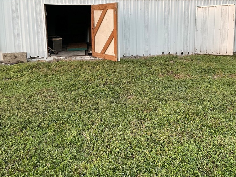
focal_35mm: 39
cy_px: 77
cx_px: 126
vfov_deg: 36.8
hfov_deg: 47.8
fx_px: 266
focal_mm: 3
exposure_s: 1/120
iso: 50
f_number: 1.8
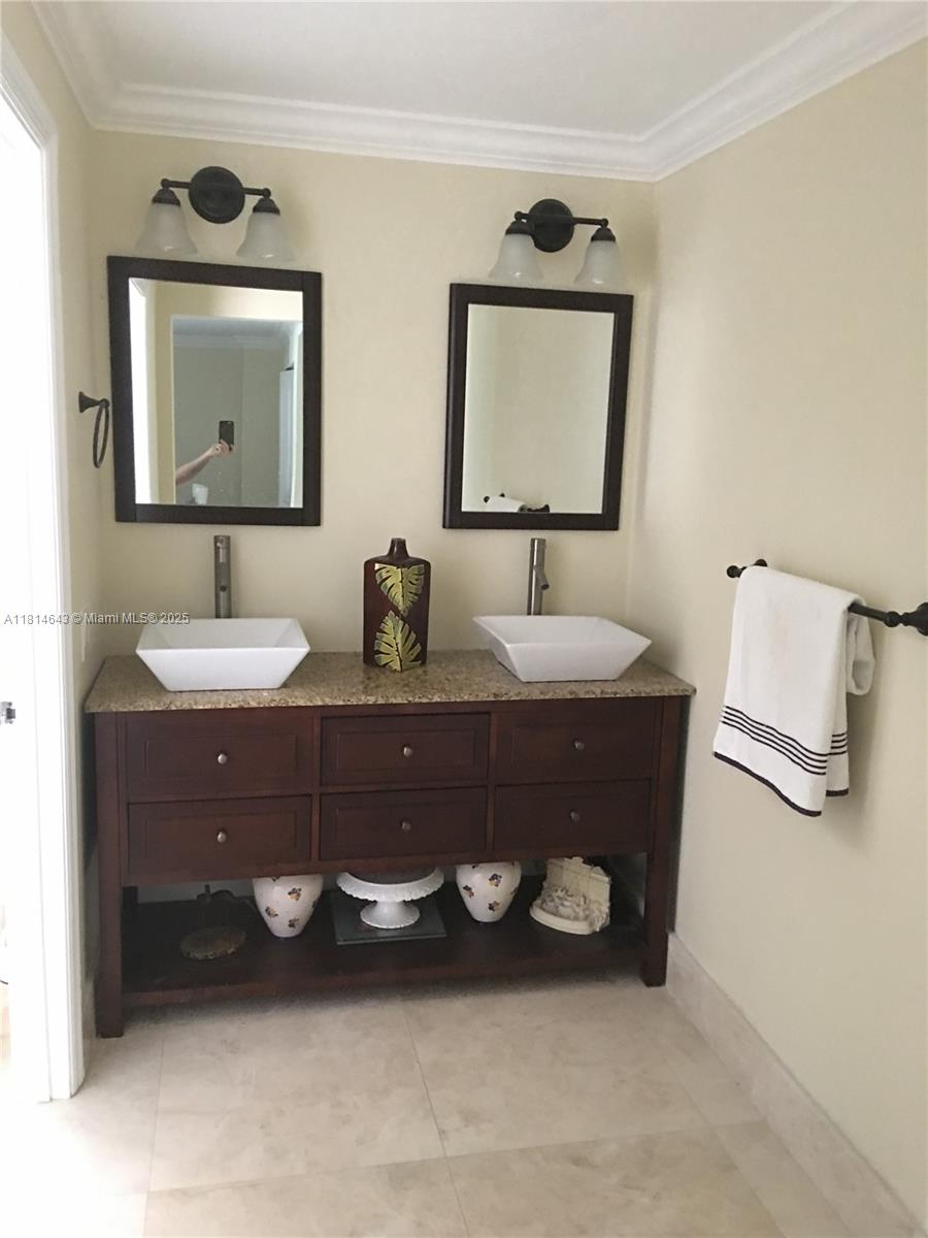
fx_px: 1037
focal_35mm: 29
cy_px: 619
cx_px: 464
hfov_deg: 48.2
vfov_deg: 61.7
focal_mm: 4.15
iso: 80
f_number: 2.2
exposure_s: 1/4
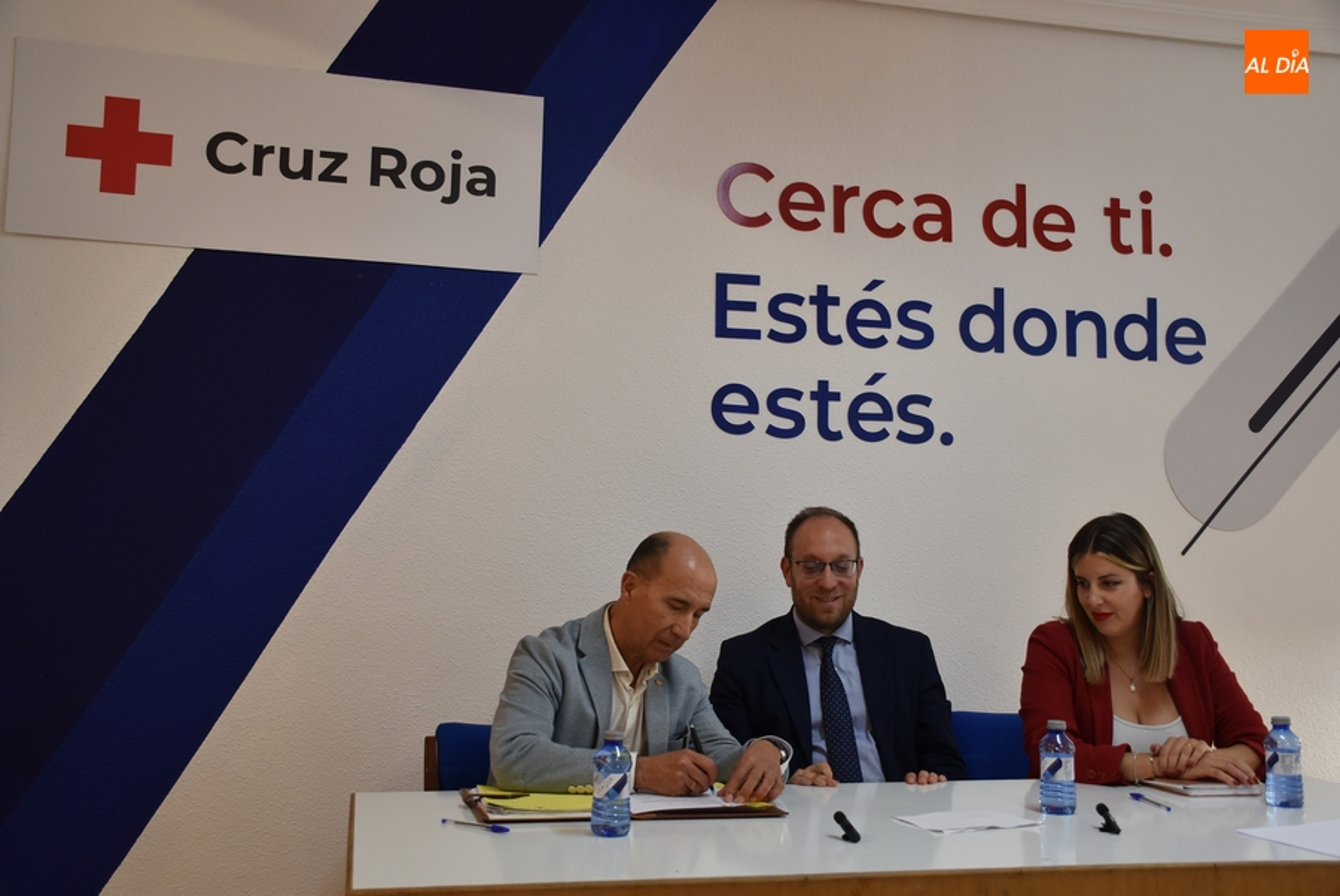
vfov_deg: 37.0
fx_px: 1341
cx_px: 670
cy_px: 448
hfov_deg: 53.1
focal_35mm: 36
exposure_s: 1/60
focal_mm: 24
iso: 400
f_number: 4
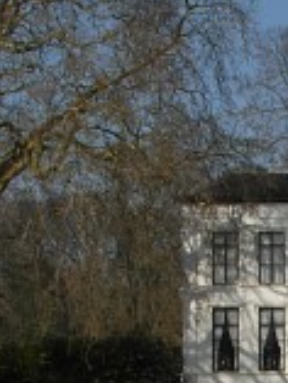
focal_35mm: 152
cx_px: 410
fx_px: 1684
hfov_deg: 9.5
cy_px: 456
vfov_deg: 12.7
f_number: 7.6
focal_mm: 8.7
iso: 80
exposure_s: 1/250
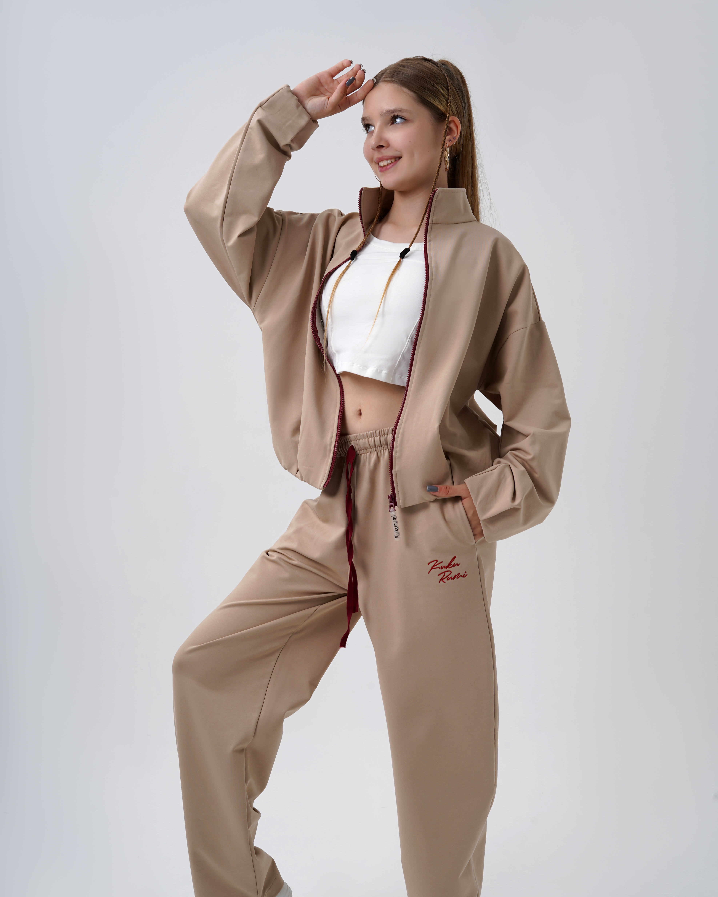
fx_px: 1514
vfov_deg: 33.0
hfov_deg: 26.7
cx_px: 358
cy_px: 520
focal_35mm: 57
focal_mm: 50
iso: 100
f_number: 11
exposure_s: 1/160
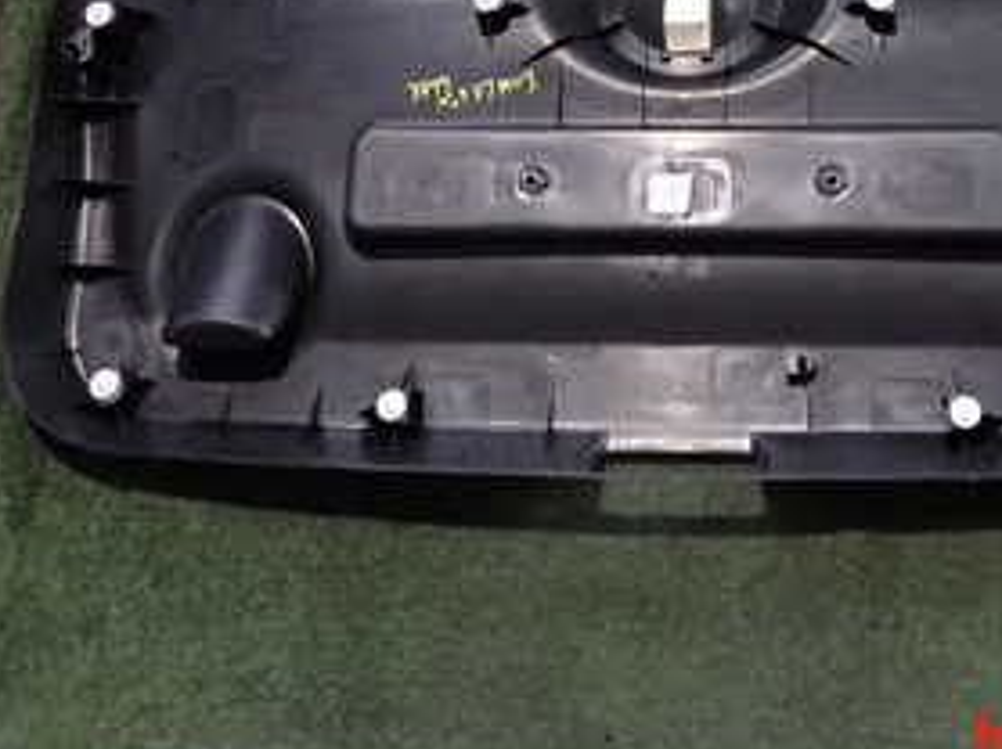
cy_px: -18
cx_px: 706
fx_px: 1562
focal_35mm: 54
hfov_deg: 35.1
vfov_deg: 25.5
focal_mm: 4.5
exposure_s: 1/30
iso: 320
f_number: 2
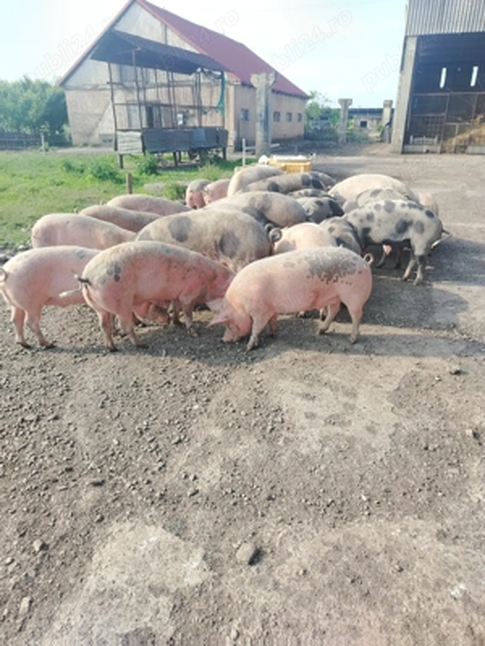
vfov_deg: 71.6
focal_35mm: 24
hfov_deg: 56.8
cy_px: 323
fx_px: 448
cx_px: 242
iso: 100
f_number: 1.75
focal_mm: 5.25
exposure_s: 1/301
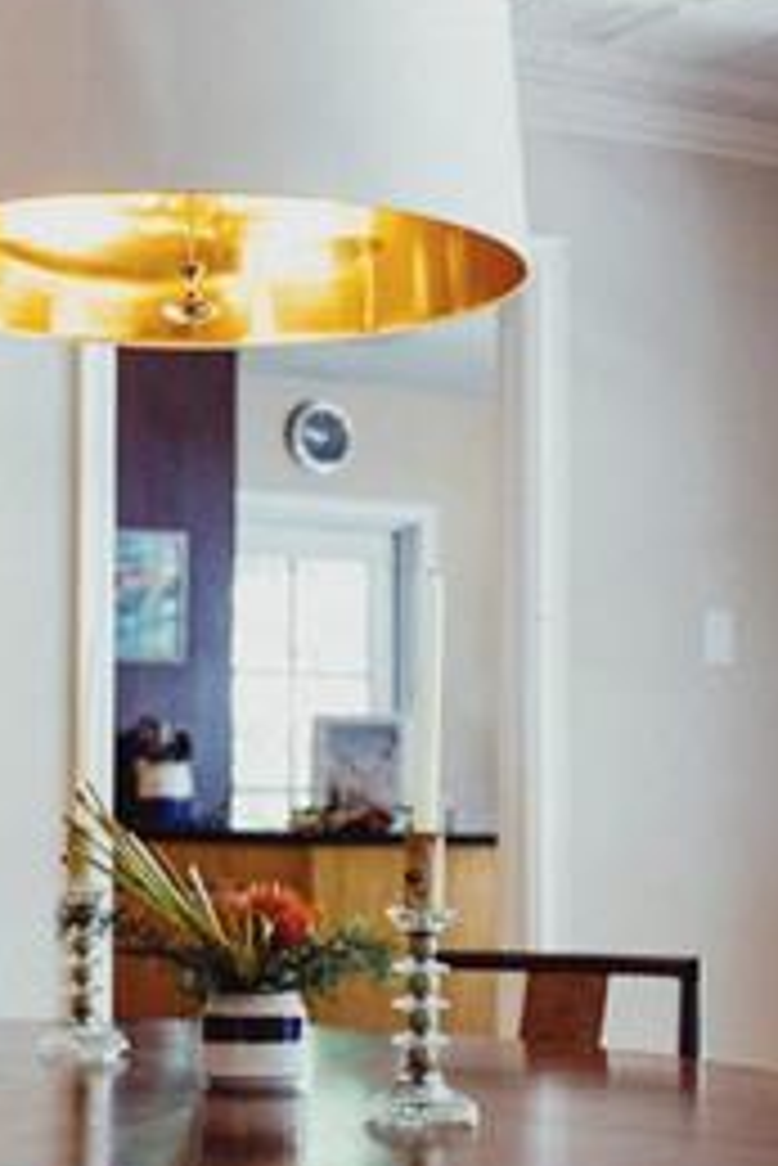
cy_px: 729
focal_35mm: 77
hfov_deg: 17.7
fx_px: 2493
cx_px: 319
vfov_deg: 26.2
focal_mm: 26
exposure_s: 1/250
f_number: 2.8
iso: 1600
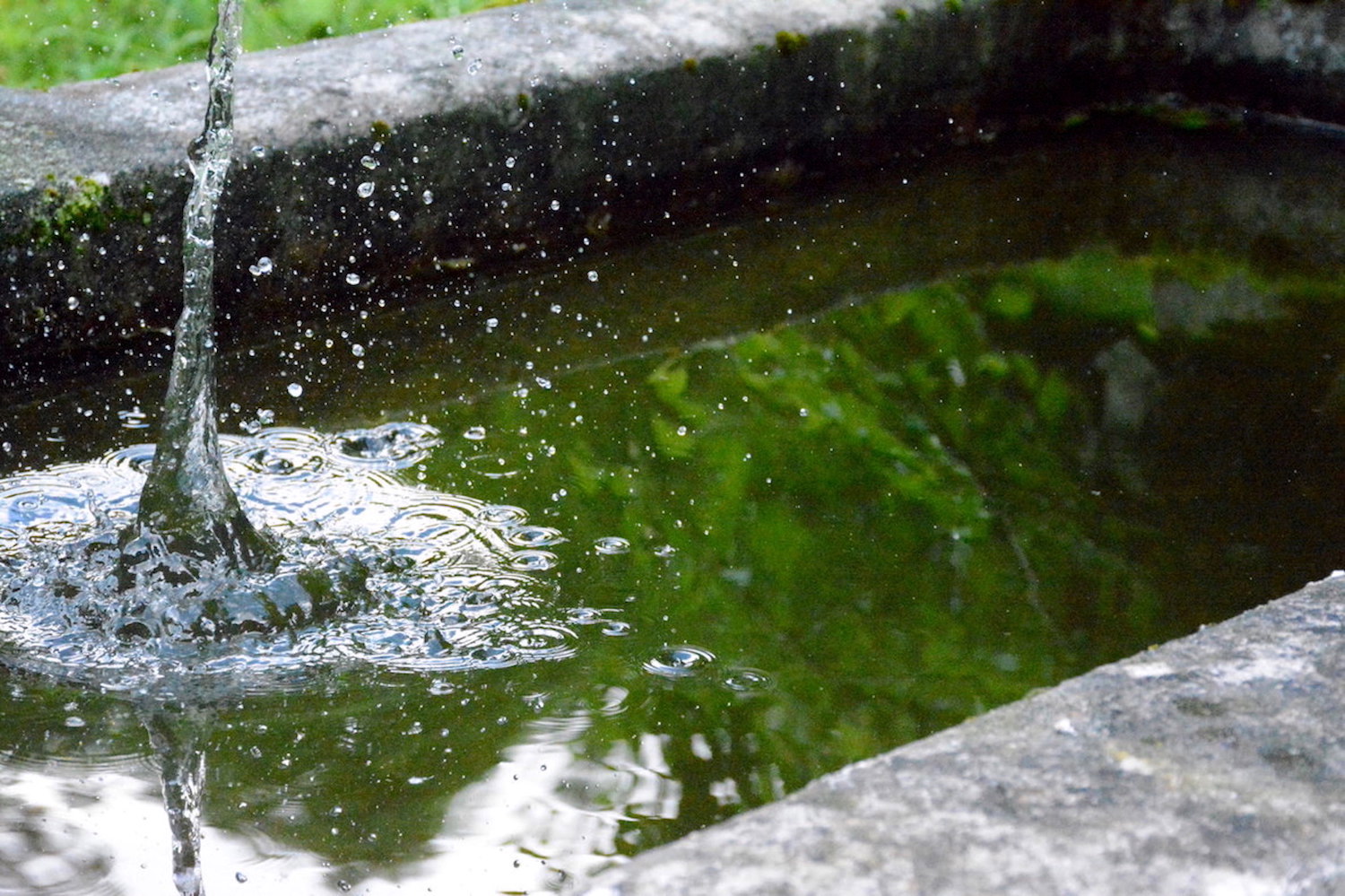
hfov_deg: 19.5
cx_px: 672
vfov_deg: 13.0
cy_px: 448
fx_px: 3921
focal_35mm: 105
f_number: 8
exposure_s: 1/3200
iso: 25600
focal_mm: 70
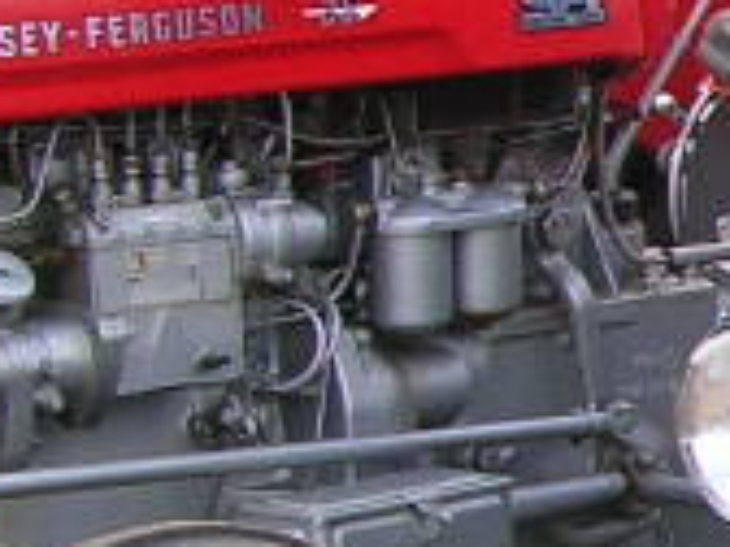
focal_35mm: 213
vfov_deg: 7.0
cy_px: 508
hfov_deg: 8.1
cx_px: 2099
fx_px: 4492
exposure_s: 1/228
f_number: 2.8
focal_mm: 5.8
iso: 50
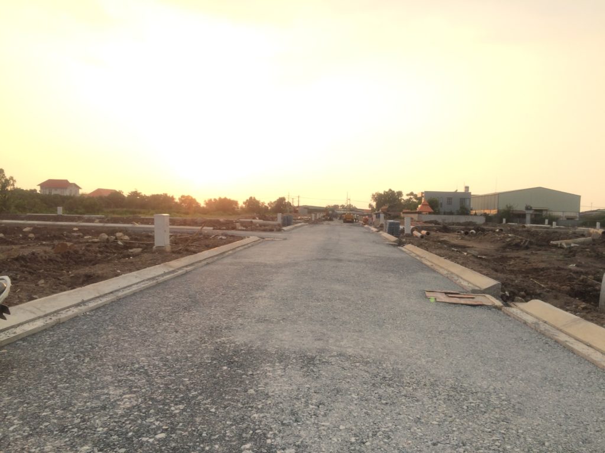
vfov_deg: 48.2
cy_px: 226
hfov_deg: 61.7
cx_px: 302
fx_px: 507
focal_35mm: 29
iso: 32
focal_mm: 4.15
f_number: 2.2
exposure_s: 1/672
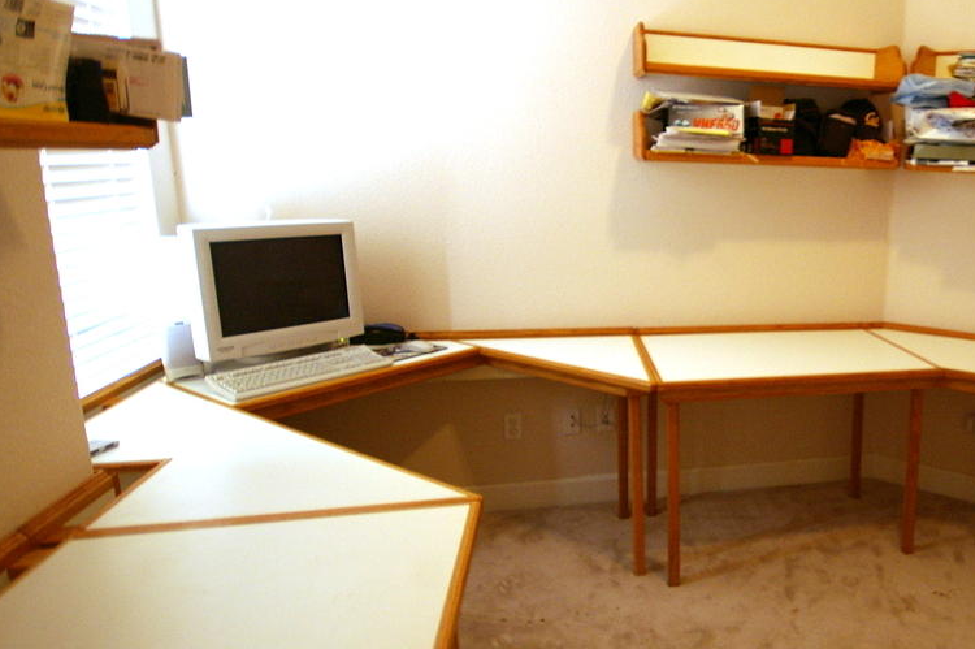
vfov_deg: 51.2
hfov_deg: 64.9
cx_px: 786
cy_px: 315
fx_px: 677
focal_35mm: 25
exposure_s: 1/20
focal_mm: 10
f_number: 4
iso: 400
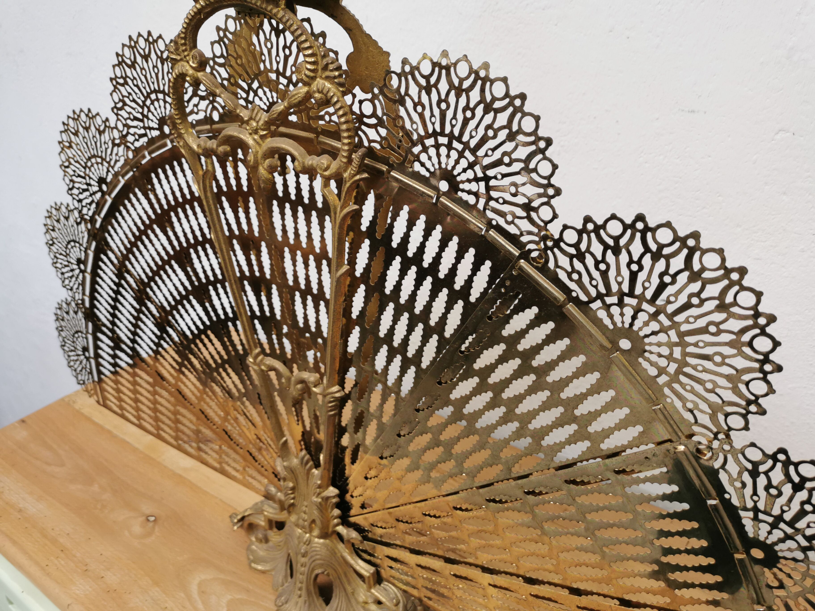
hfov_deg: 65.3
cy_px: 306
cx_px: 408
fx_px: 636
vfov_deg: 51.4
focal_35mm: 27
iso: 125
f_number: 1.8
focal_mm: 5.58
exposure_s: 1/50
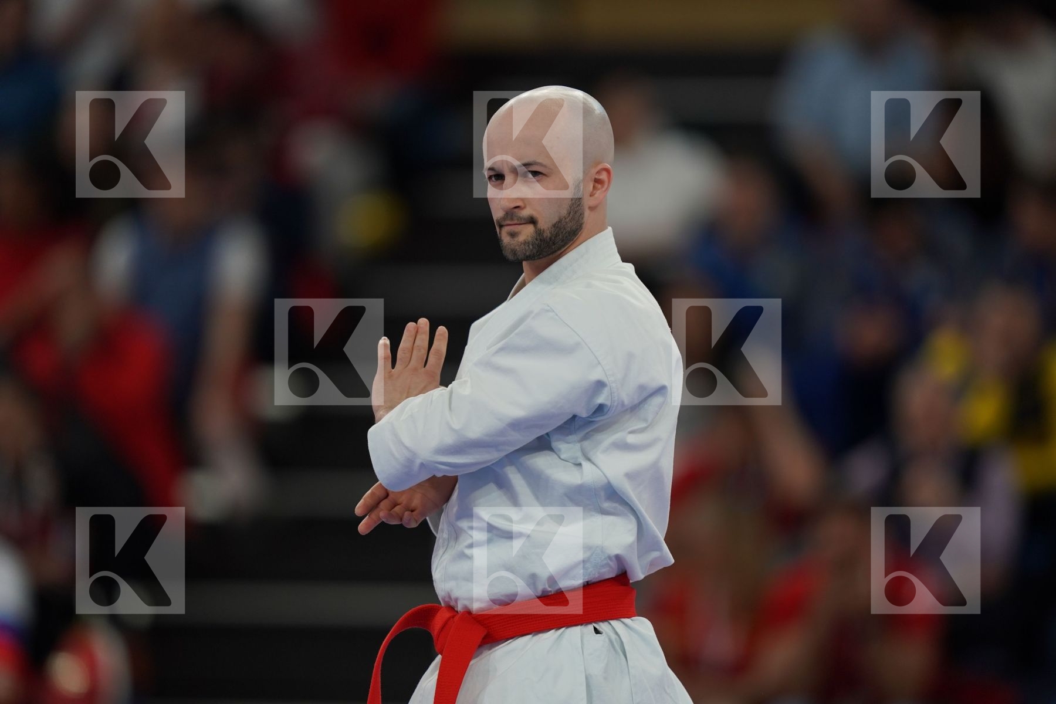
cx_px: 528
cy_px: 352
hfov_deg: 5.2
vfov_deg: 3.4
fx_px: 11732
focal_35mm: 400
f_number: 2.8
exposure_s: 1/500
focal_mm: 400
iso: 800
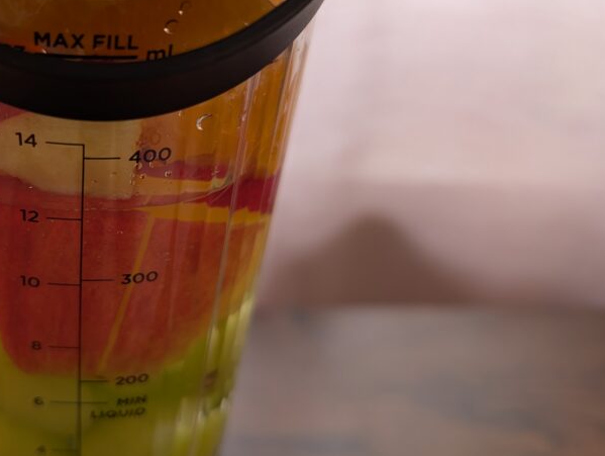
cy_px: 187
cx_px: 115
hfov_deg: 43.4
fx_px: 718
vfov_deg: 35.1
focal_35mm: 41
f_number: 1.68
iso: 137
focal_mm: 6.9
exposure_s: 1/50
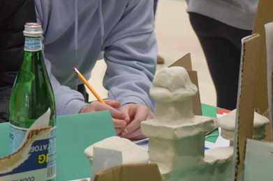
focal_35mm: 118
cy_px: -11
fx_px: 894
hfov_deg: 16.6
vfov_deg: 11.4
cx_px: -61
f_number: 4
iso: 900
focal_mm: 30
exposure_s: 1/60
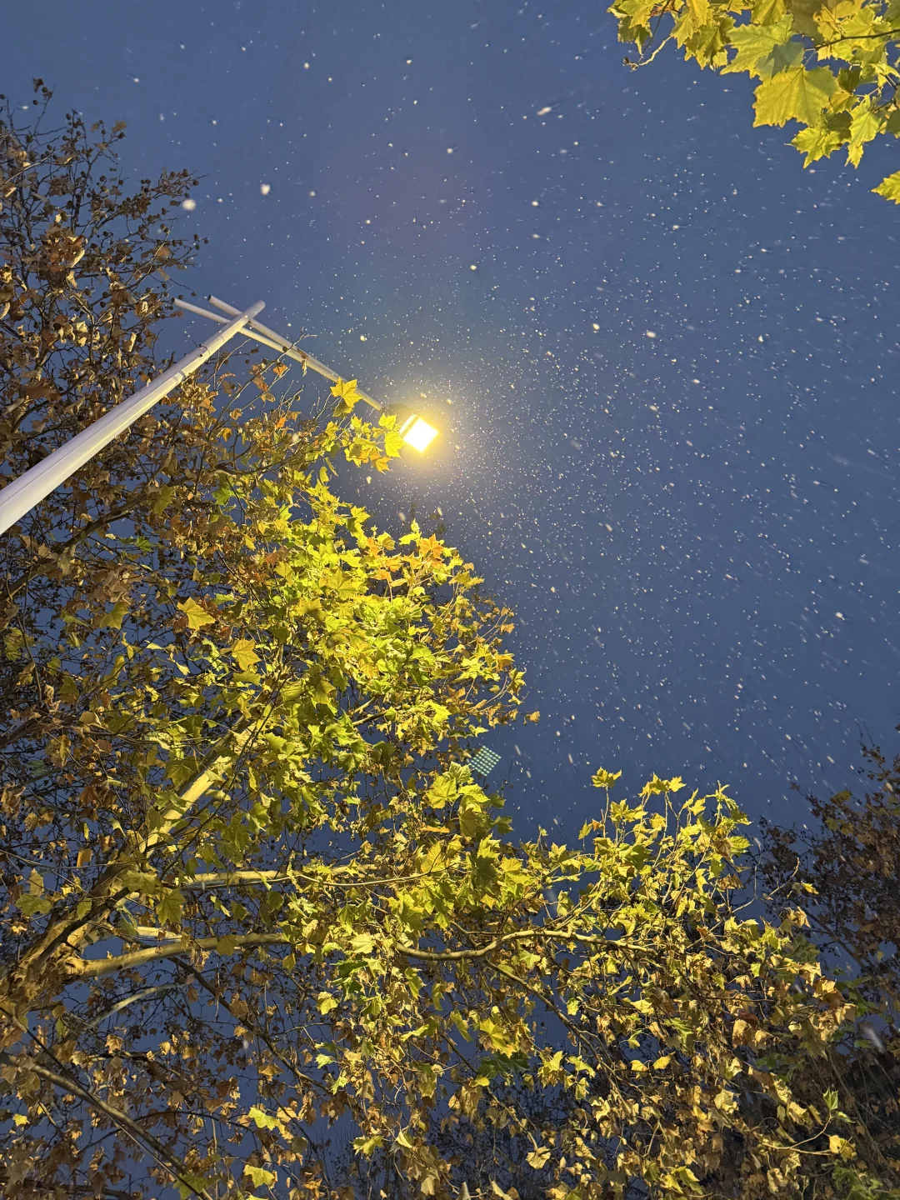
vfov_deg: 71.6
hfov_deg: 56.8
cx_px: 450
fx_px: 832
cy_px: 600
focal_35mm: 24
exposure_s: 1/34
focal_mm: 6.76
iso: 640
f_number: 1.78
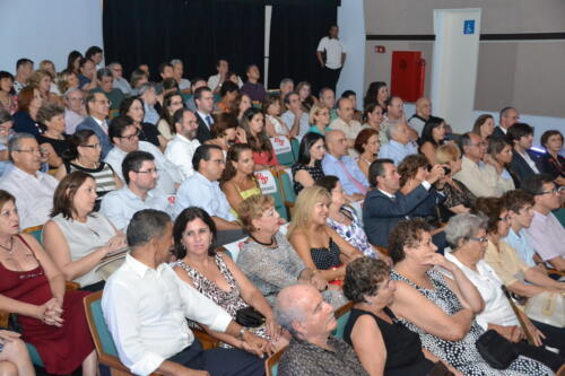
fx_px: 753
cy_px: 188
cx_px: 282
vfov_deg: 28.1
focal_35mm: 48
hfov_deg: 41.1
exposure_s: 1/60
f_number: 4.2
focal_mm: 32
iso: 3200
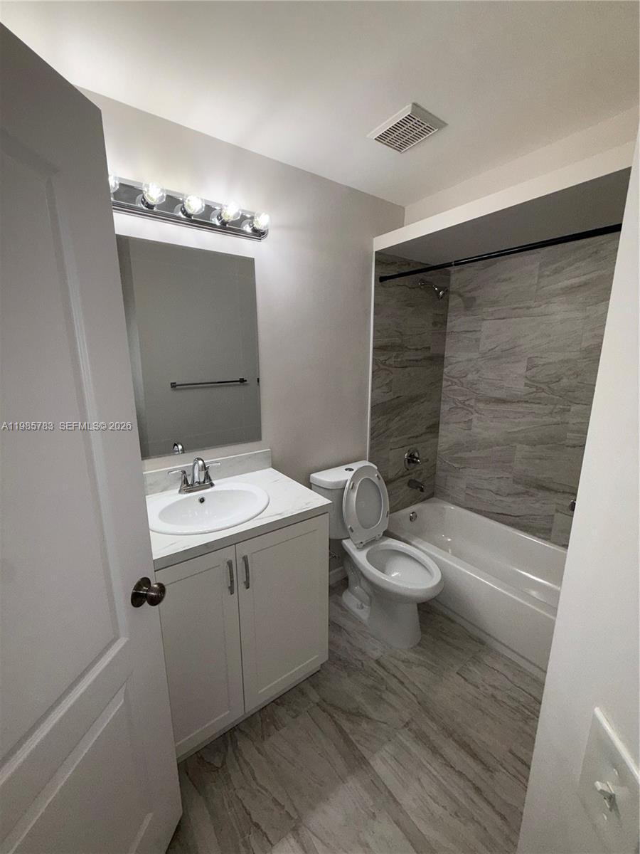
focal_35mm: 14
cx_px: 320
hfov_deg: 85.7
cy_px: 427
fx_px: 345
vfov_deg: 102.1
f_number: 2.2
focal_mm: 2.22
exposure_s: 1/122
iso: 50
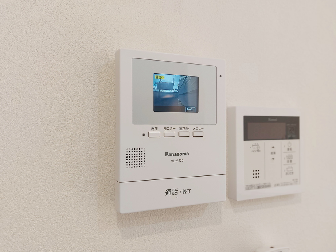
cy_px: 127
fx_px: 243
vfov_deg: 54.9
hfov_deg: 69.4
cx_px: 162
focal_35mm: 25
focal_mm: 5.23
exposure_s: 1/30
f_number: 1.8
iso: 25
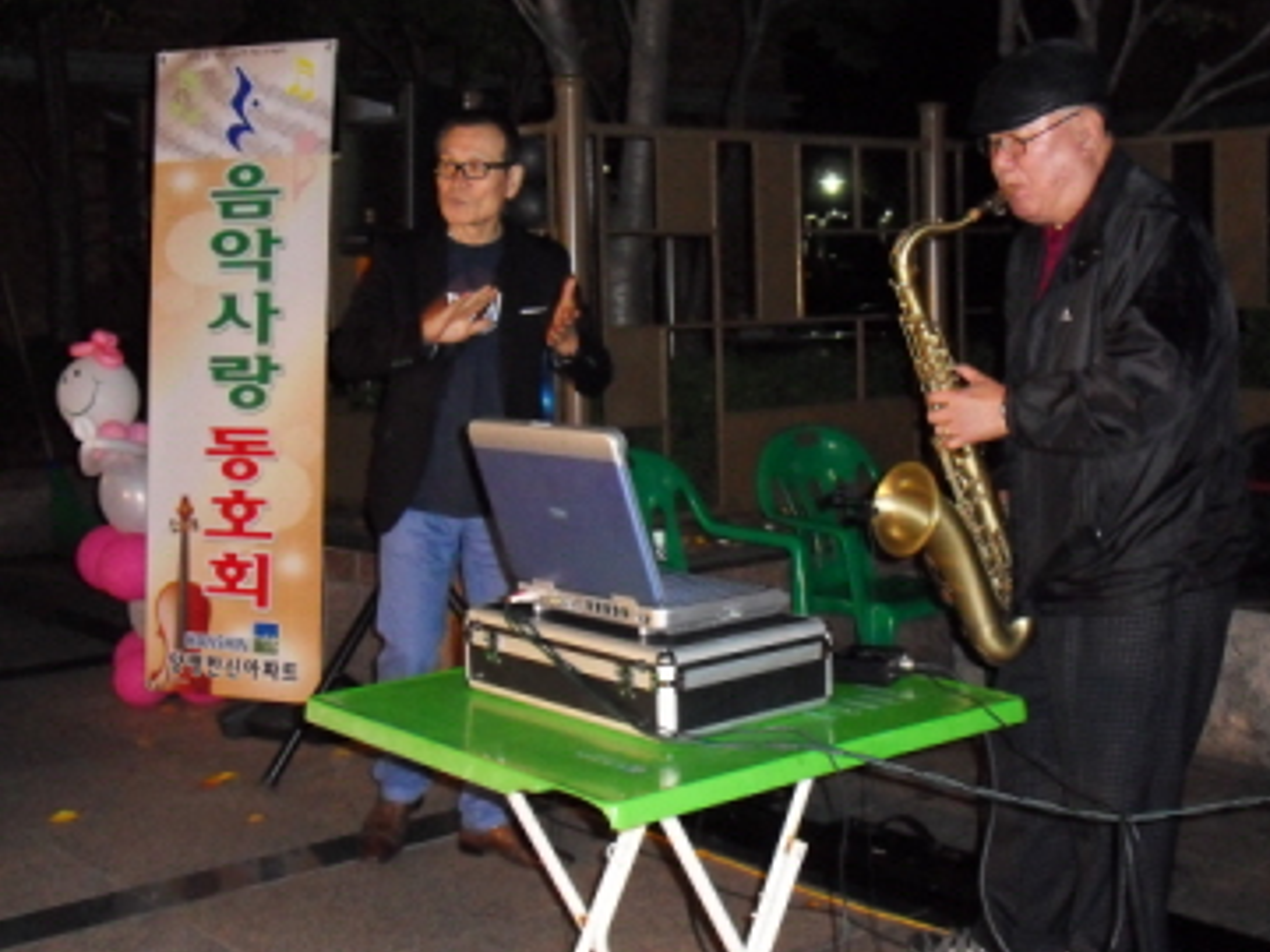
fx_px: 1468
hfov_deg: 46.7
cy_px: 434
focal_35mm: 40
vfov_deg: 35.9
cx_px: 702
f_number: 3.9
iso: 640
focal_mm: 6.3
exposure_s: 1/45
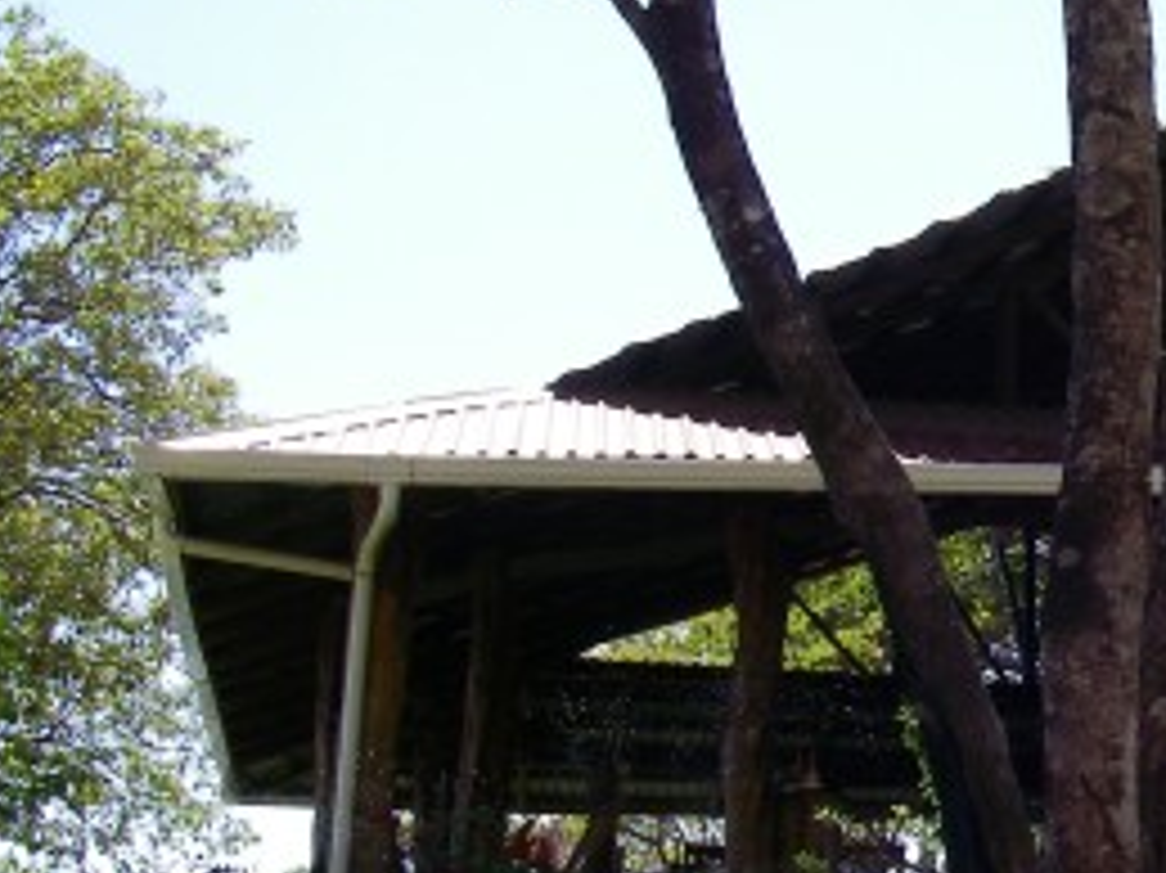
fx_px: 2963
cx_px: 1337
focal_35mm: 88
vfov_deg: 16.8
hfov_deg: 21.0
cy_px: 450
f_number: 6.6
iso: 64
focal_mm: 6.3
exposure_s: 1/125
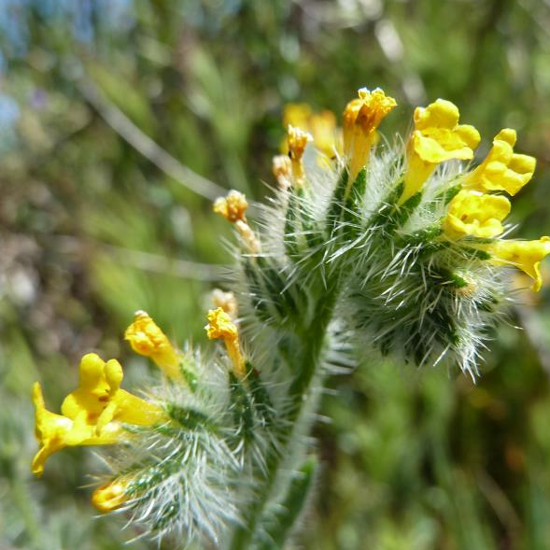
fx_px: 539
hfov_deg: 53.8
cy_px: 273
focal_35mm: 30
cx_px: 321
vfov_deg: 54.0
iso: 80
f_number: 4
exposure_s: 1/320
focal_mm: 4.1
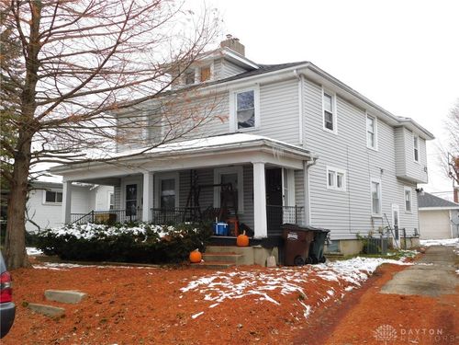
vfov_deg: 39.7
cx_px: 230
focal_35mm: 36
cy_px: 172
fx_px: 477
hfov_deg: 51.4
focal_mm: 6.3
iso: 125
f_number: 3.5
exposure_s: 1/250
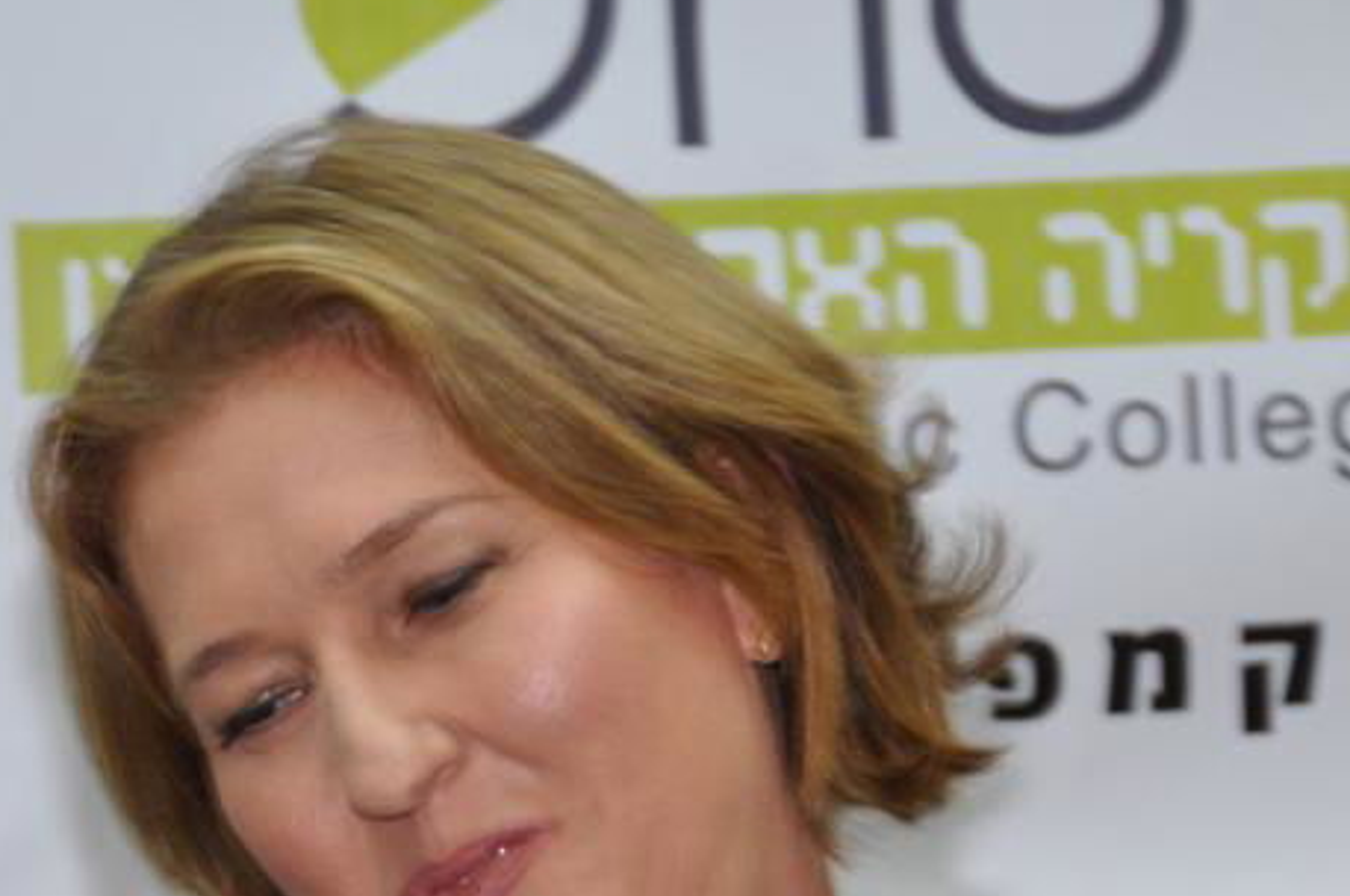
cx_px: 457
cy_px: 719
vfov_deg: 3.6
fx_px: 14080
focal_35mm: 376
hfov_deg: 5.5
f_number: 5.3
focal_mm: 112
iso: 720
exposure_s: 1/60
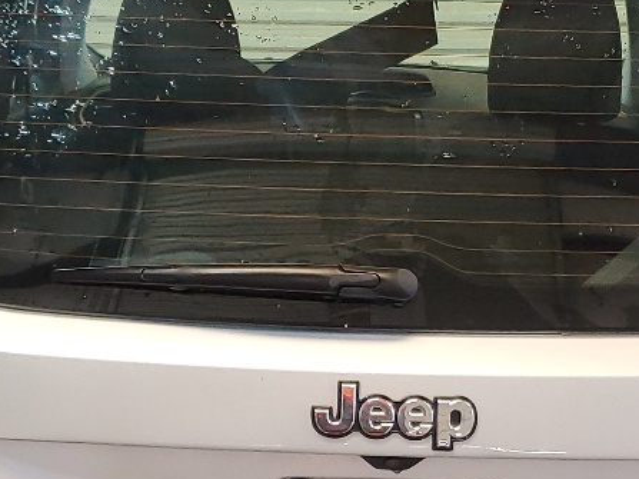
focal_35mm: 93
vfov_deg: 15.7
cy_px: 430
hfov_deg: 21.1
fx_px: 1716
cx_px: 337
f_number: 1.5
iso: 160
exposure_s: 1/60.2
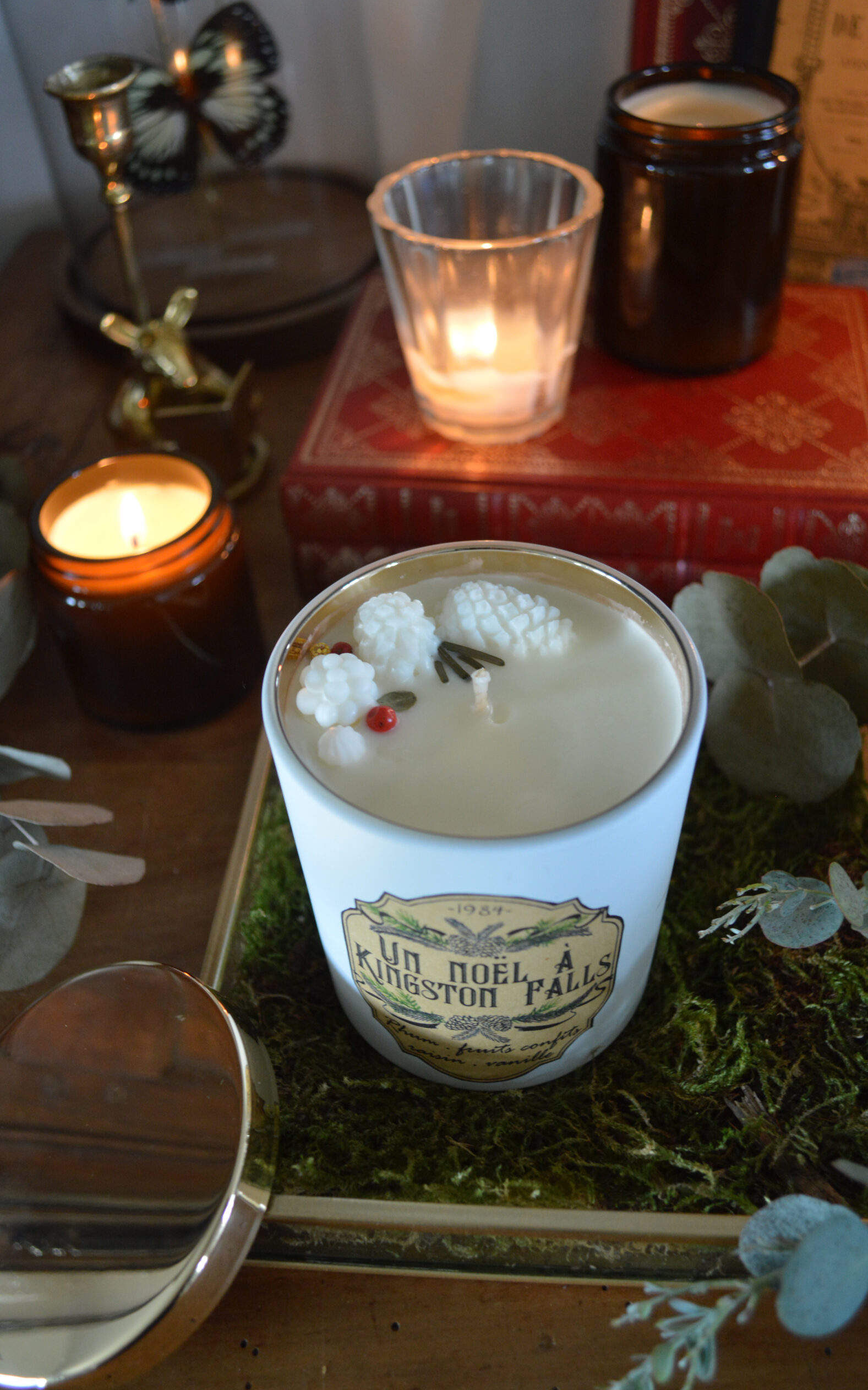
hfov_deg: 40.6
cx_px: 451
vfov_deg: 61.2
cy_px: 698
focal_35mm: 31
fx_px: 1173
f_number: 3.8
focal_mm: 20
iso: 640
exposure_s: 1/15
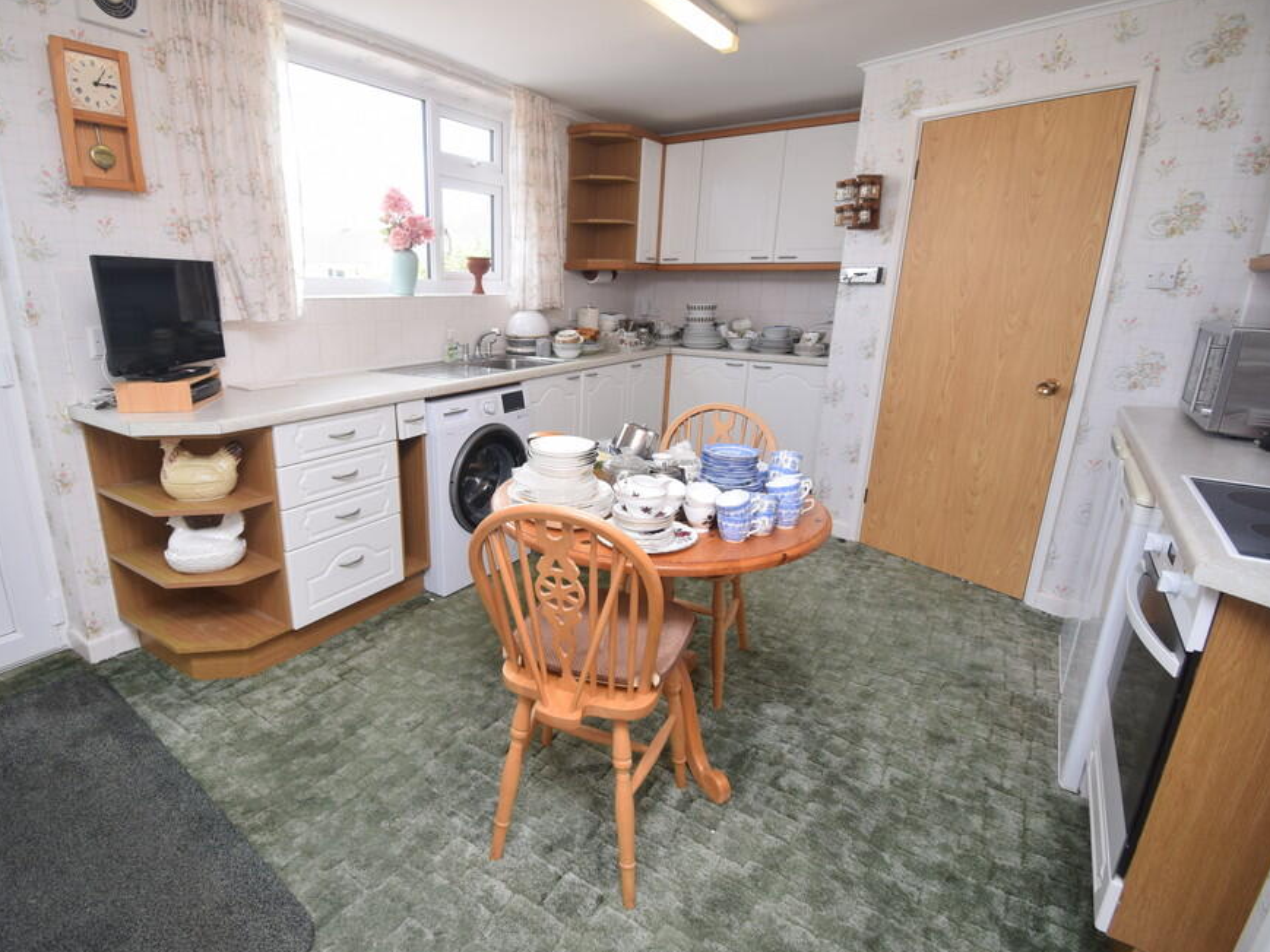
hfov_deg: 90.2
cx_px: 529
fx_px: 624
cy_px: 480
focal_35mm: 17
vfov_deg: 74.7
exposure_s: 1/100
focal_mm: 10
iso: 400
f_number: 5
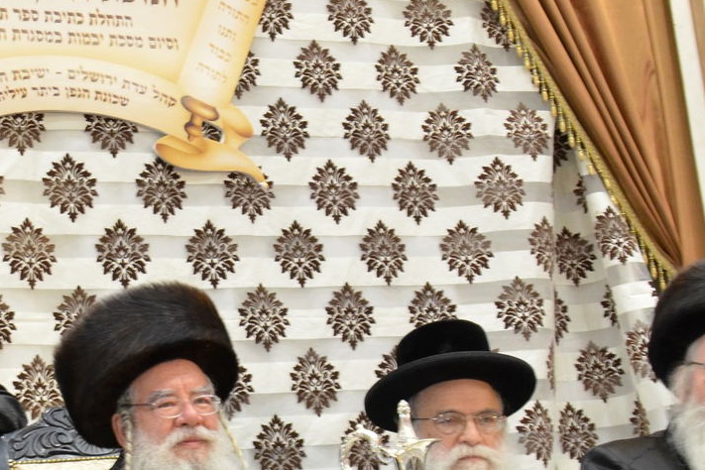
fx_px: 1273
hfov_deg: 29.9
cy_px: 270
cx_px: 98
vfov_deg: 20.9
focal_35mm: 65
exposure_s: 1/80
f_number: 6.3
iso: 1600
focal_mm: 22
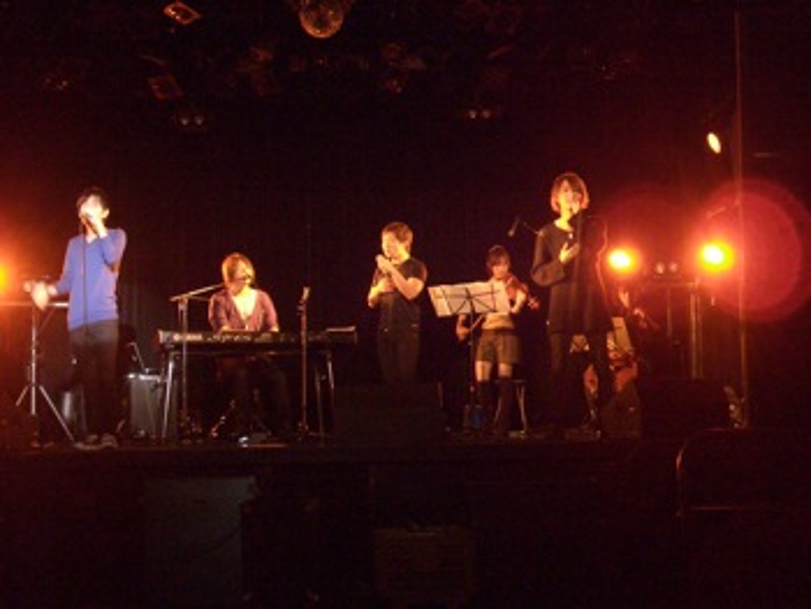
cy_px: 304
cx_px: 406
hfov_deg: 38.9
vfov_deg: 29.7
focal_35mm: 49
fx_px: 1149
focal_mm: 8.2
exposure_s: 1/8
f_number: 3.1
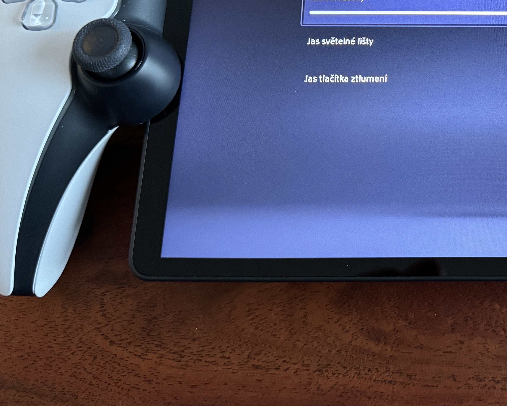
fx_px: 735
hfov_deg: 35.7
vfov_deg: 29.3
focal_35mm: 49
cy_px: 21
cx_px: 459
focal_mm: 6.86
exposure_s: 1/56
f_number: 1.78
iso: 800
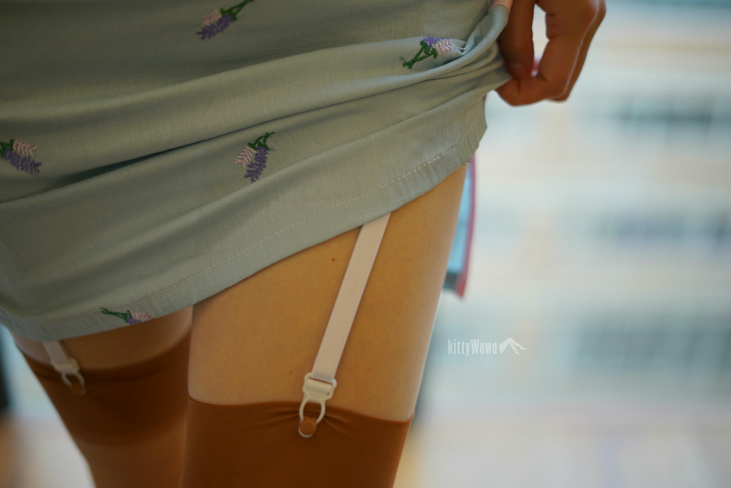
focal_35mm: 50
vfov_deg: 27.0
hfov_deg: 39.6
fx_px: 1016
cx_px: 366
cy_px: 244
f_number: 1.8
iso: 200
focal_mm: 50
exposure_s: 1/60
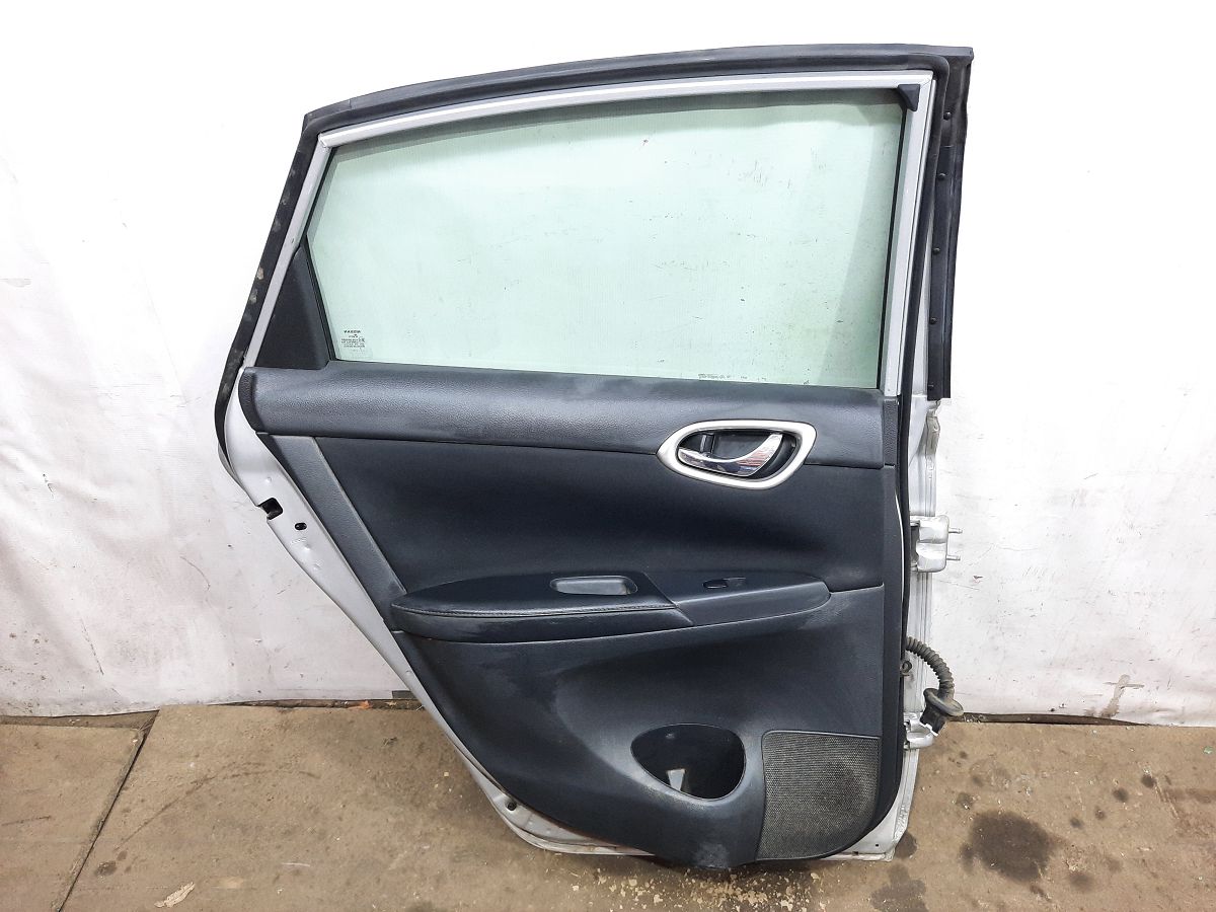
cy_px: 456
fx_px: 878
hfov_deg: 69.4
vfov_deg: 54.9
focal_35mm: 25
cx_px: 608
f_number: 2
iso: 320
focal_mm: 4.6
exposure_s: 1/50
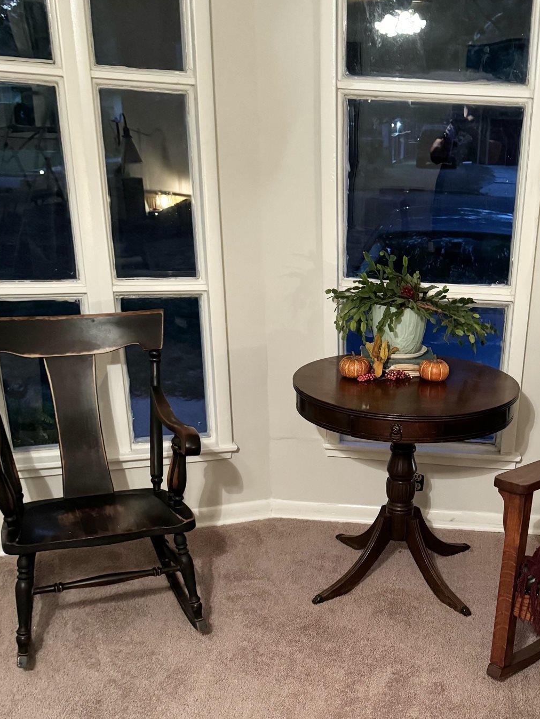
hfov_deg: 34.6
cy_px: 481
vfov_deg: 45.1
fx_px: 853
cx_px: 385
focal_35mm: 41
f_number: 1.78
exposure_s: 1/30
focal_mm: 6.76
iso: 800
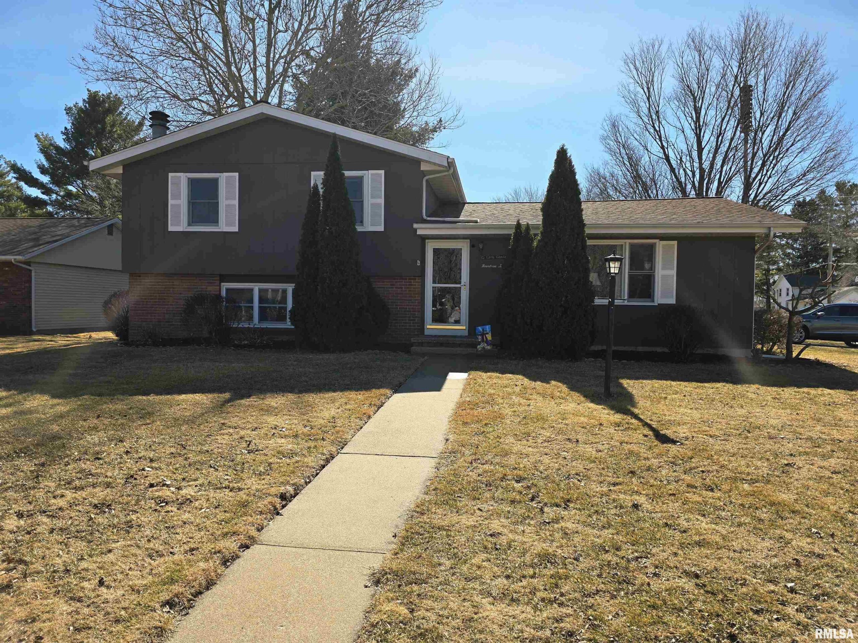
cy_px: 322
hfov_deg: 73.9
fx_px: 570
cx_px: 429
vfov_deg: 58.9
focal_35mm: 23
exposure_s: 1/667
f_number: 1.7
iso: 12
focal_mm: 6.3
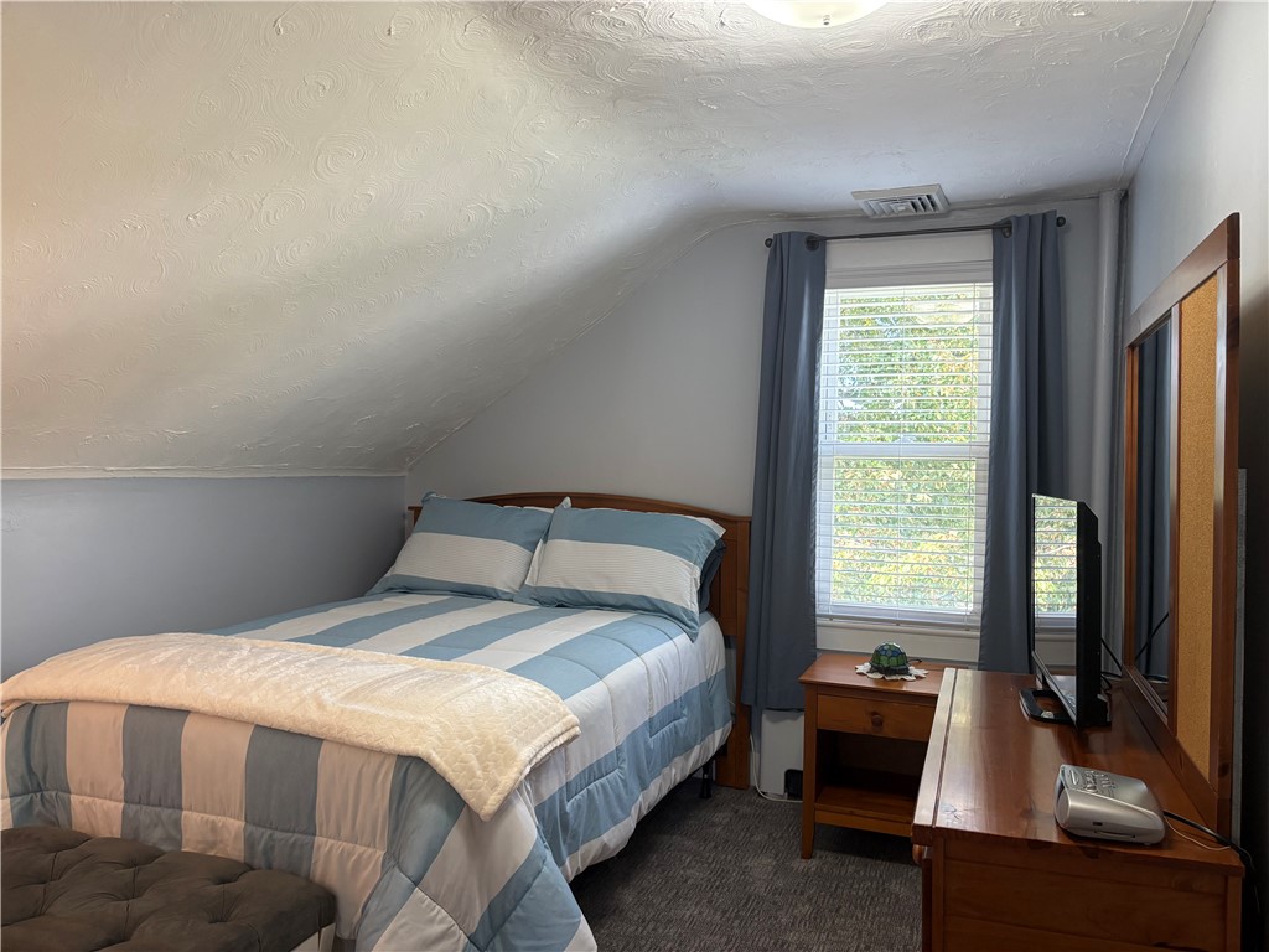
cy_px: 476
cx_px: 634
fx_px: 953
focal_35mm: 26
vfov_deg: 53.1
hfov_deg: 67.3
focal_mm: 5.96
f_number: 1.6
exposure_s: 1/120
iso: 160
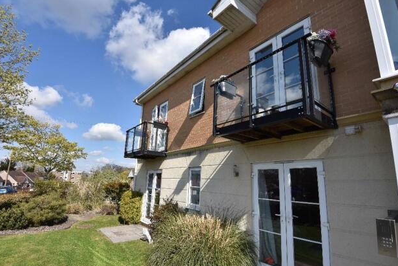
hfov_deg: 93.2
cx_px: 208
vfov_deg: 70.4
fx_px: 188
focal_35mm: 17
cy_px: 140
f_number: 10
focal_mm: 16
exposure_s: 1/400
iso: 200
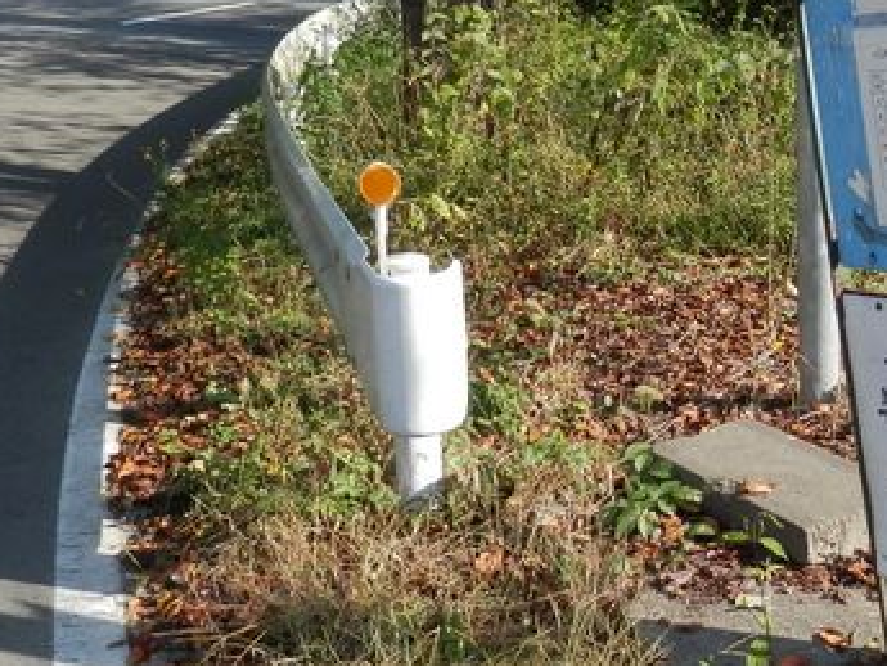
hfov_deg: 32.6
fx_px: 1487
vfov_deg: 24.7
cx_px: 658
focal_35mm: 58
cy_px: 93
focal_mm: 4.5
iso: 80
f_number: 3
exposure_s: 1/400
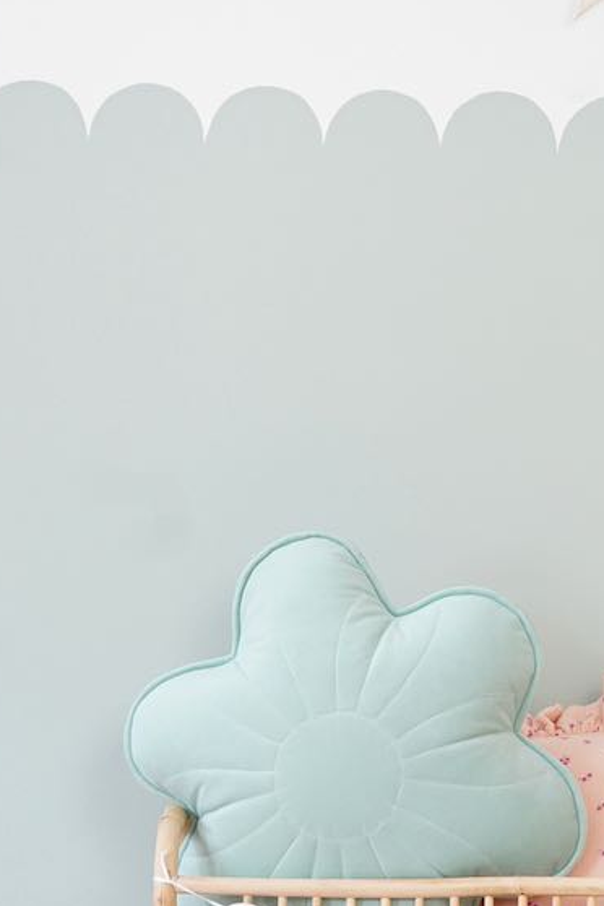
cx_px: 461
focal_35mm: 117
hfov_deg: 11.7
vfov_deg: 17.5
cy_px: 511
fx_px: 2944
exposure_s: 1/40
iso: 1000
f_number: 5
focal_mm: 51
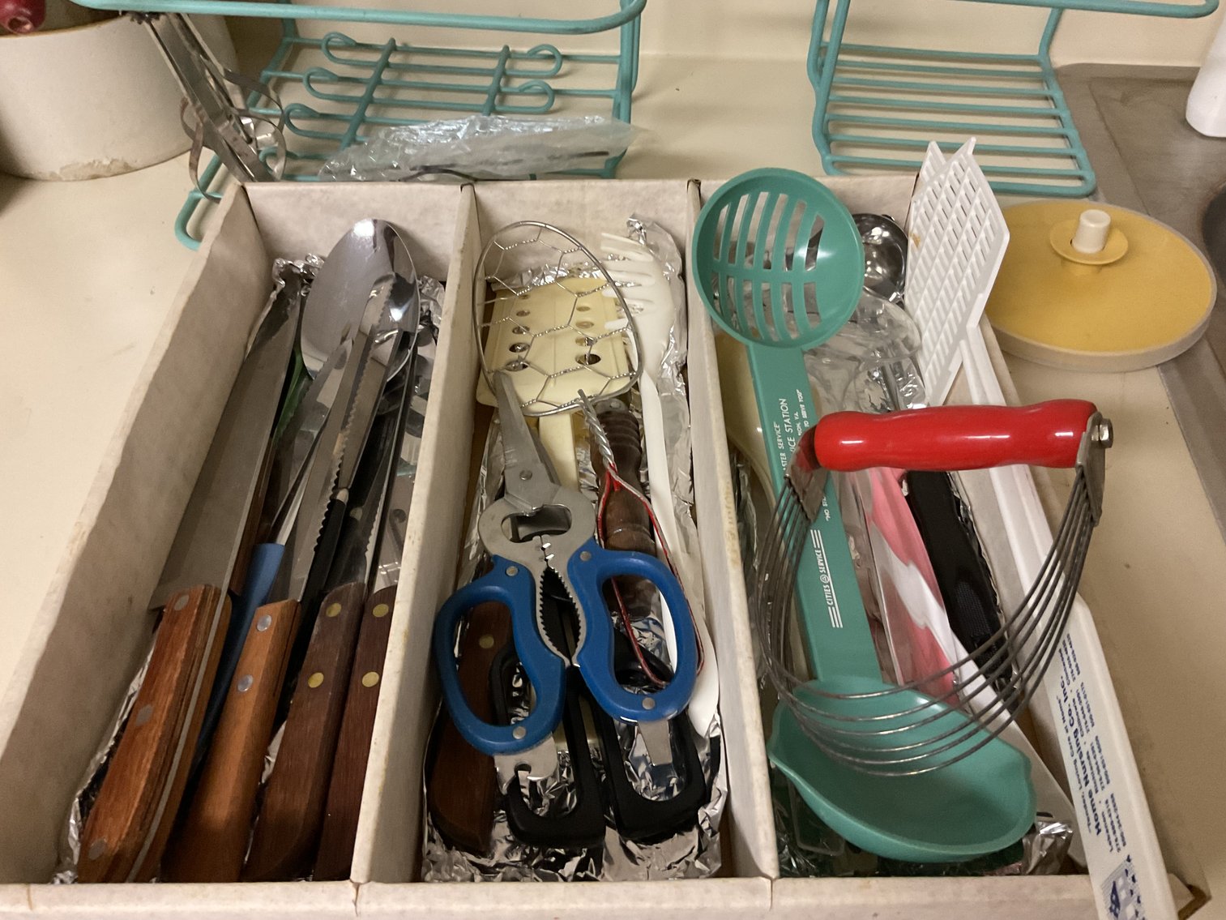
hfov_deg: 61.7
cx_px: 613
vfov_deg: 48.2
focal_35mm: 29
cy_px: 460
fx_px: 1027
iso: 250
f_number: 1.8
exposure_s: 1/60
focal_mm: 3
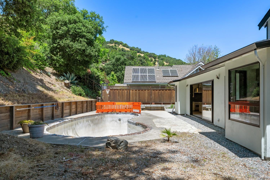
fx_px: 187
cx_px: 135
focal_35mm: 25
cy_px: 90
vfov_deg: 51.3
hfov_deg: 71.5
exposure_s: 1/500
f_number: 10
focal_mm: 17
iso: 400
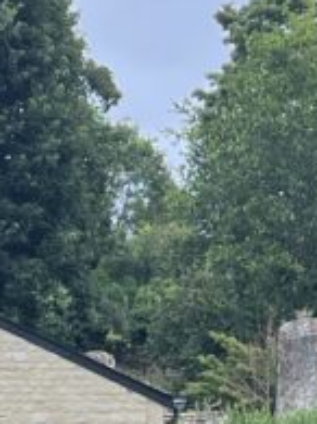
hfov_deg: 11.1
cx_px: -163
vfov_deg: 14.5
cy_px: 618
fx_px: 1565
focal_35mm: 128
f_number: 1.5
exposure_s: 1/391
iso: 50
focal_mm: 5.7
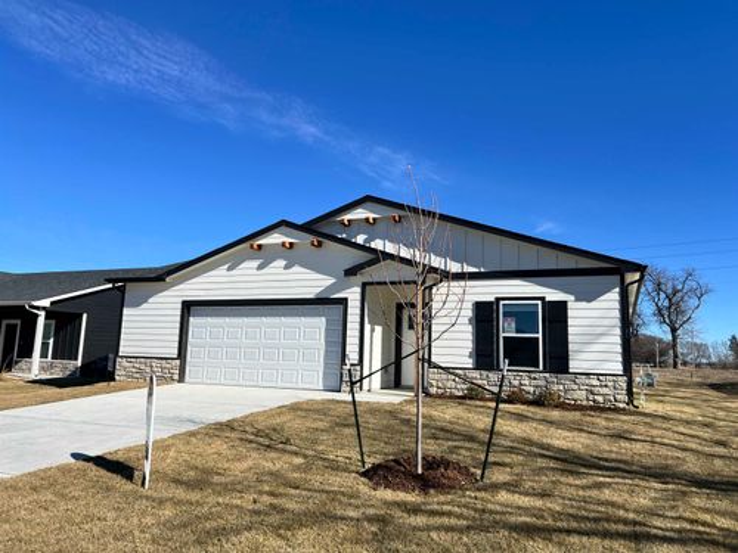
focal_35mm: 26
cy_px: 276
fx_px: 554
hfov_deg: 67.3
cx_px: 369
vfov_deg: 53.1
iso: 50
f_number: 1.5
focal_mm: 5.7
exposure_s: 1/5076
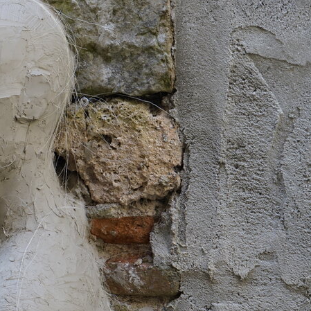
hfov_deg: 10.9
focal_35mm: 159
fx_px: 1616
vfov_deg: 11.0
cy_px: 166
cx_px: 15
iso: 640
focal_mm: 70
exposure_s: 1/160
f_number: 5.6
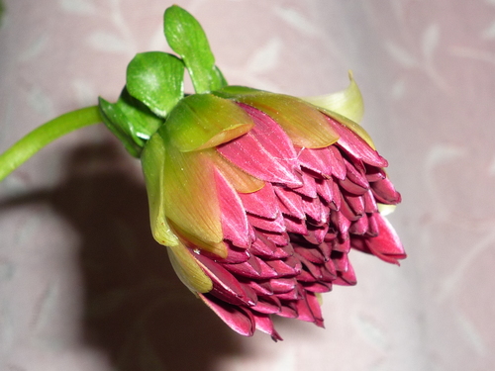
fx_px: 915
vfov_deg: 22.9
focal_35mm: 64
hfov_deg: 30.3
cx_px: 248
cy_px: 186
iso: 100
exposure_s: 1/30
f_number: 3.8
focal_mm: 6.3
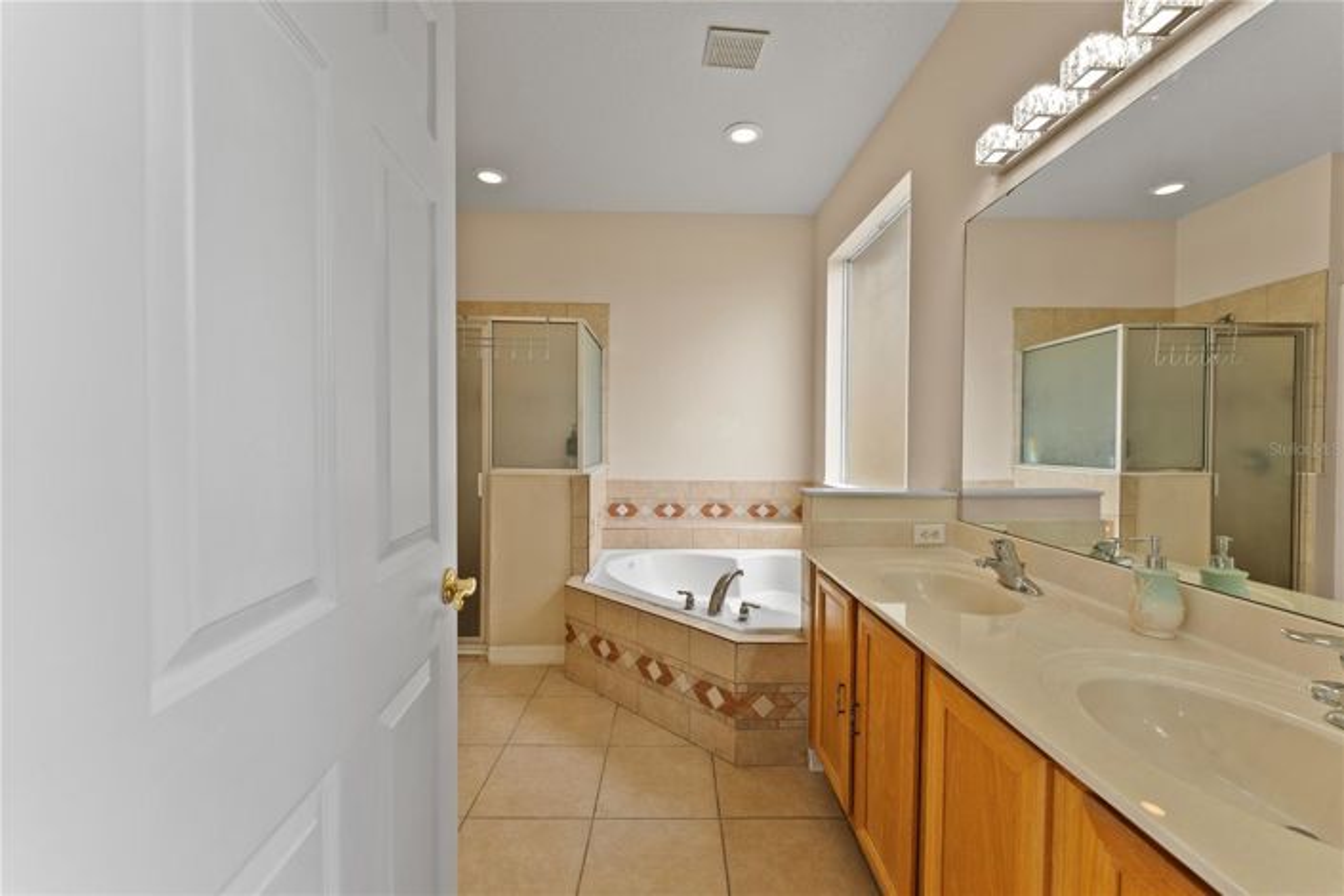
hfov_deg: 104.3
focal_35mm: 14
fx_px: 523
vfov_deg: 81.2
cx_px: 672
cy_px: 448
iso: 250
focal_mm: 14
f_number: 7.1
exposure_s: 1/25
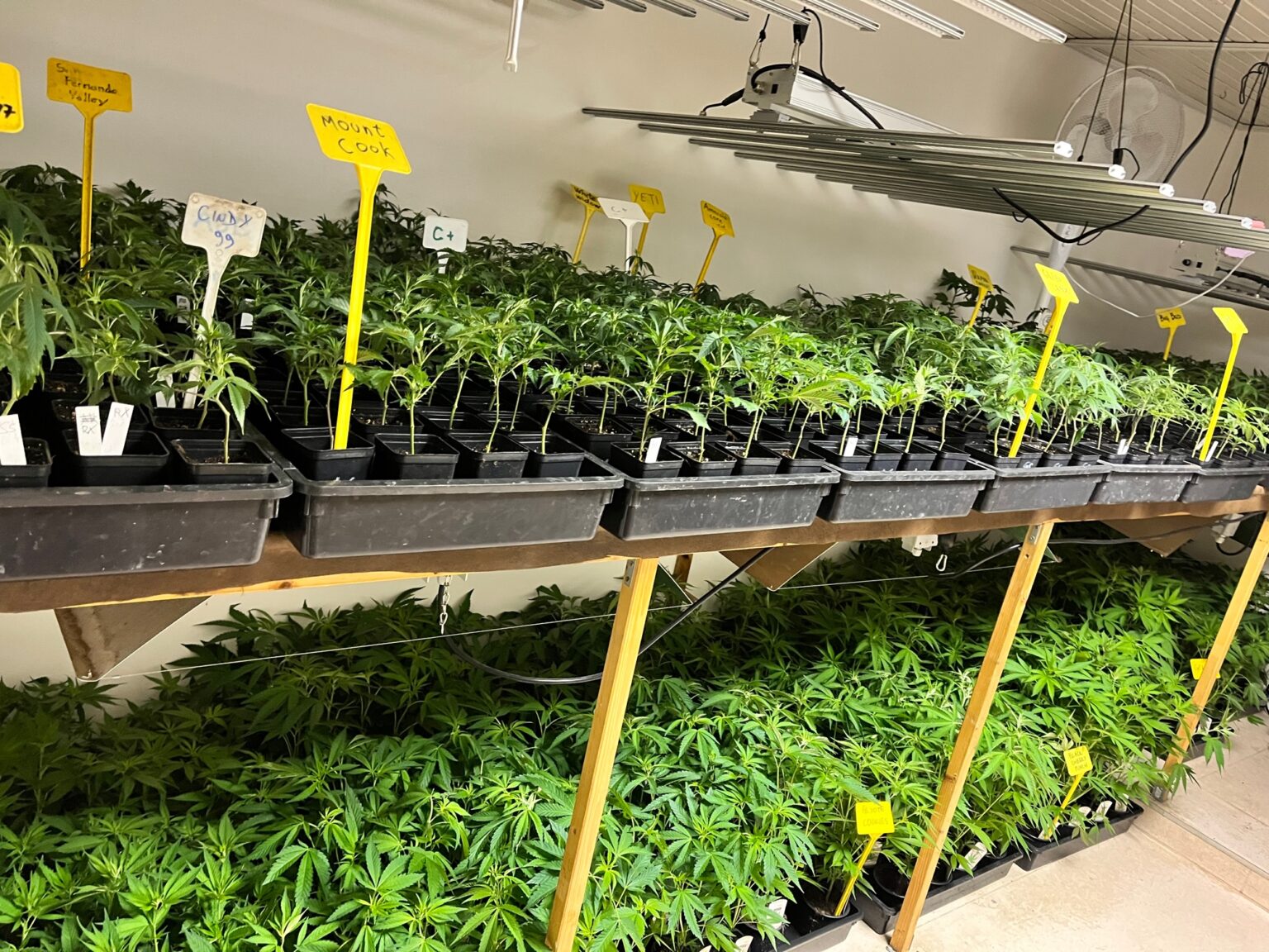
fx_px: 953
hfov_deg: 67.3
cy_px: 476
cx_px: 634
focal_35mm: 26
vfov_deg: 53.1
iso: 500
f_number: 1.6
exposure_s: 1/33
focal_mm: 5.1
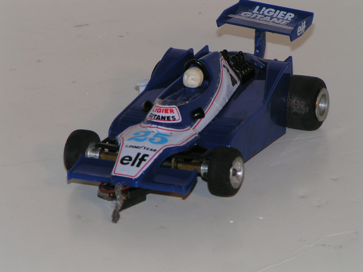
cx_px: 182
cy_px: 136
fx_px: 2370
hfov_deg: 8.8
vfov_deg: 6.6
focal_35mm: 226
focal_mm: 34.5
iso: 50
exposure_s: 1/250
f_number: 5.6
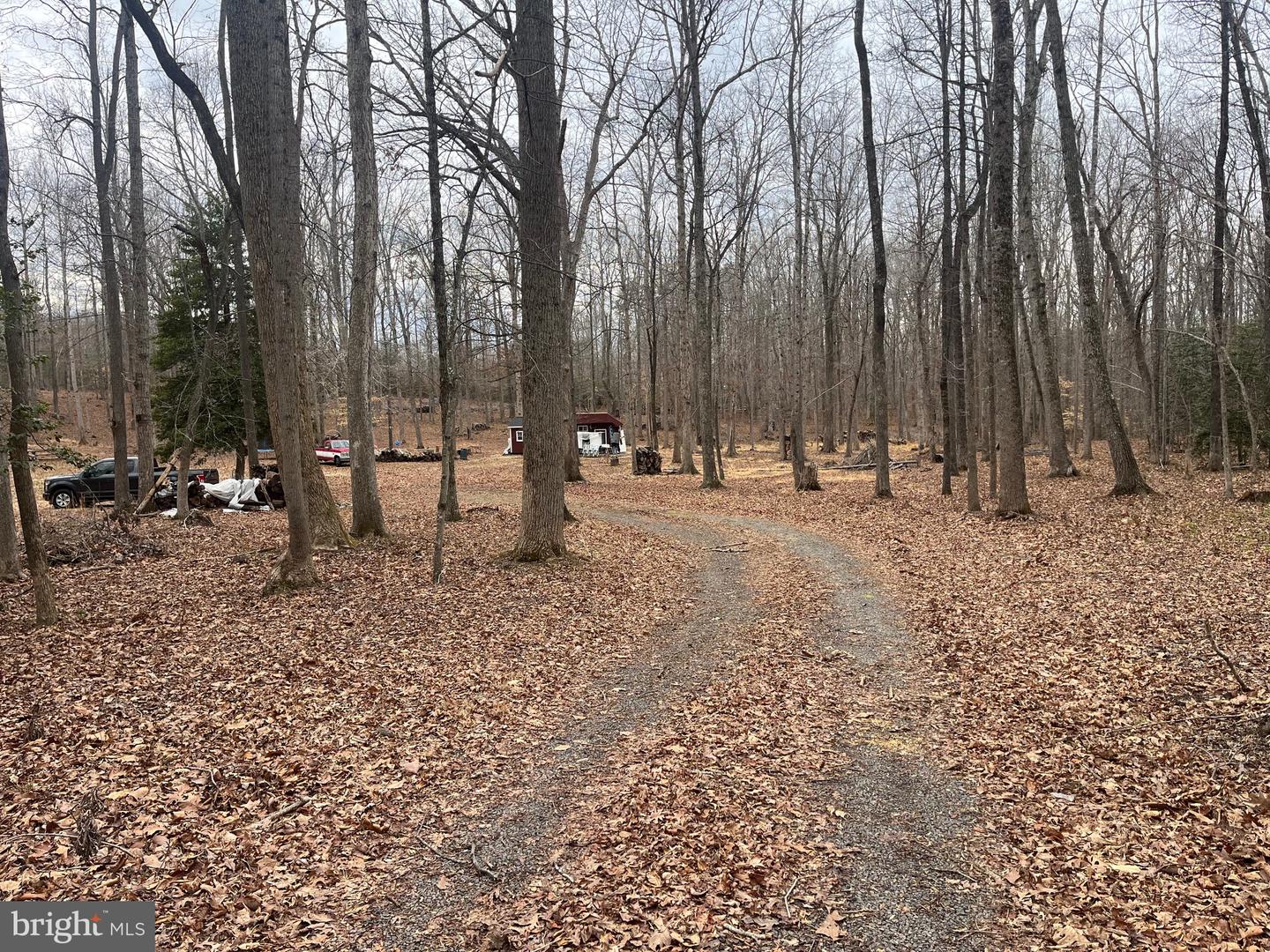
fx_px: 954
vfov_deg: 53.1
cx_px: 635
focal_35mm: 26
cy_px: 476
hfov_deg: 67.3
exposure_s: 1/751
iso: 50
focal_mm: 5.1
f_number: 1.6
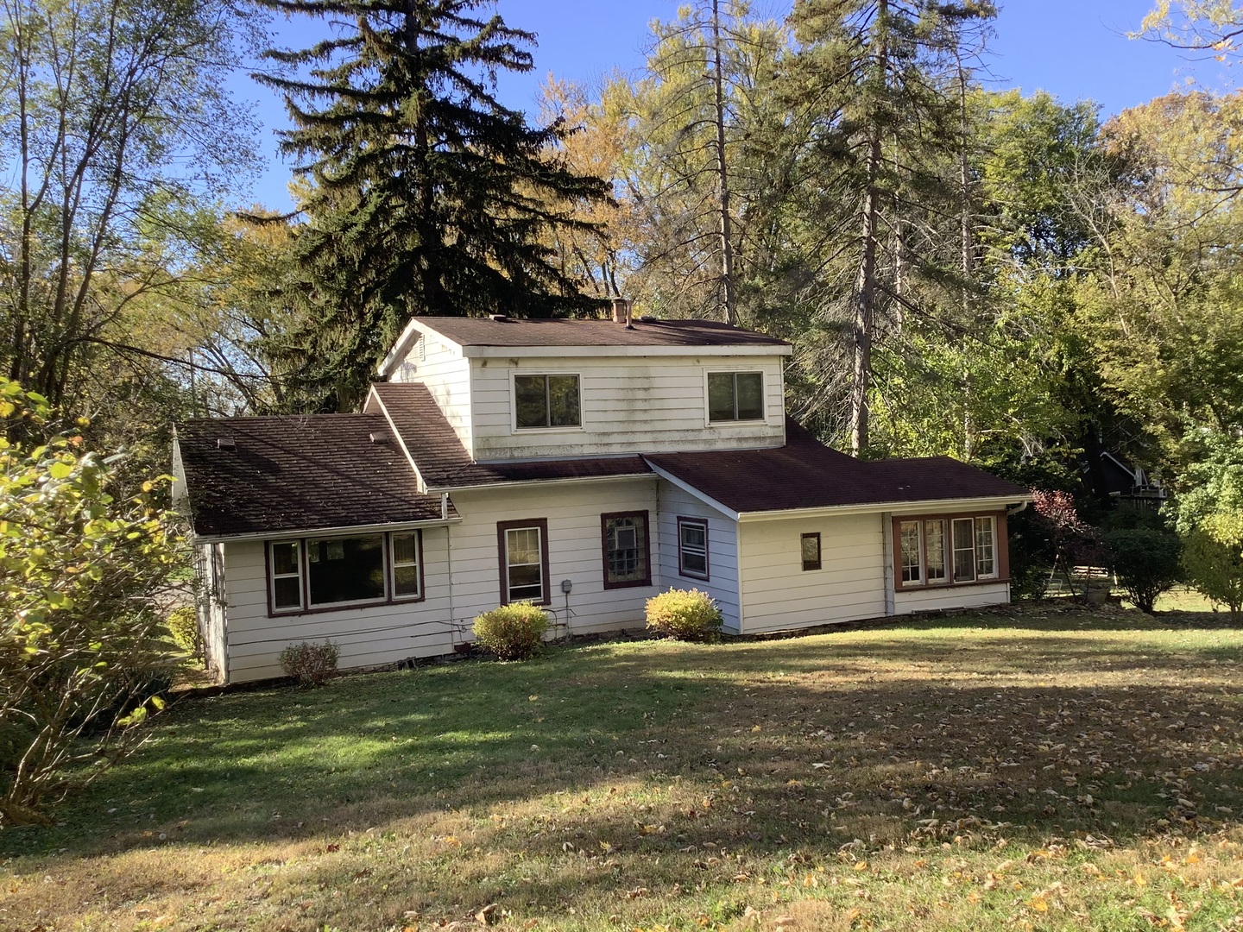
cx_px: 622
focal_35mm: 31
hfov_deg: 58.4
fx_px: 1113
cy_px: 466
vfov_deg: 45.4
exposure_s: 1/202
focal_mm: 3.3
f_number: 2.4
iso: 25
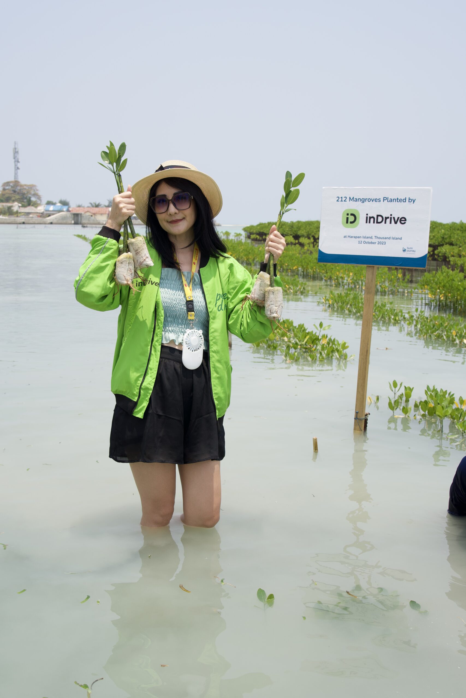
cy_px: 349
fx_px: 815
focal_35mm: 42
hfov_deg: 31.9
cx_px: 233
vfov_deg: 46.4
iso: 100
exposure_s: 1/500
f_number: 5
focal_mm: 28
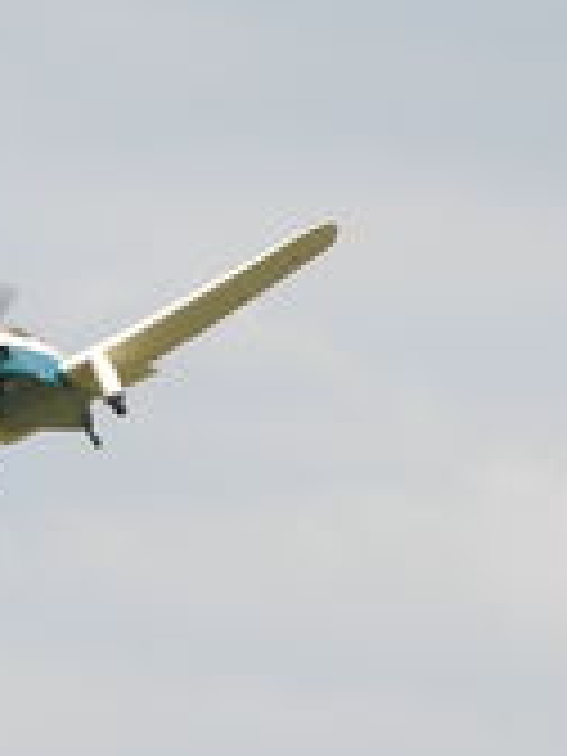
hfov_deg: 2.2
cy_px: 306
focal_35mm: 667
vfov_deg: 3.0
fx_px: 14567
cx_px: 9
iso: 100
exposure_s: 1/377
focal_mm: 71.2
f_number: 5.9
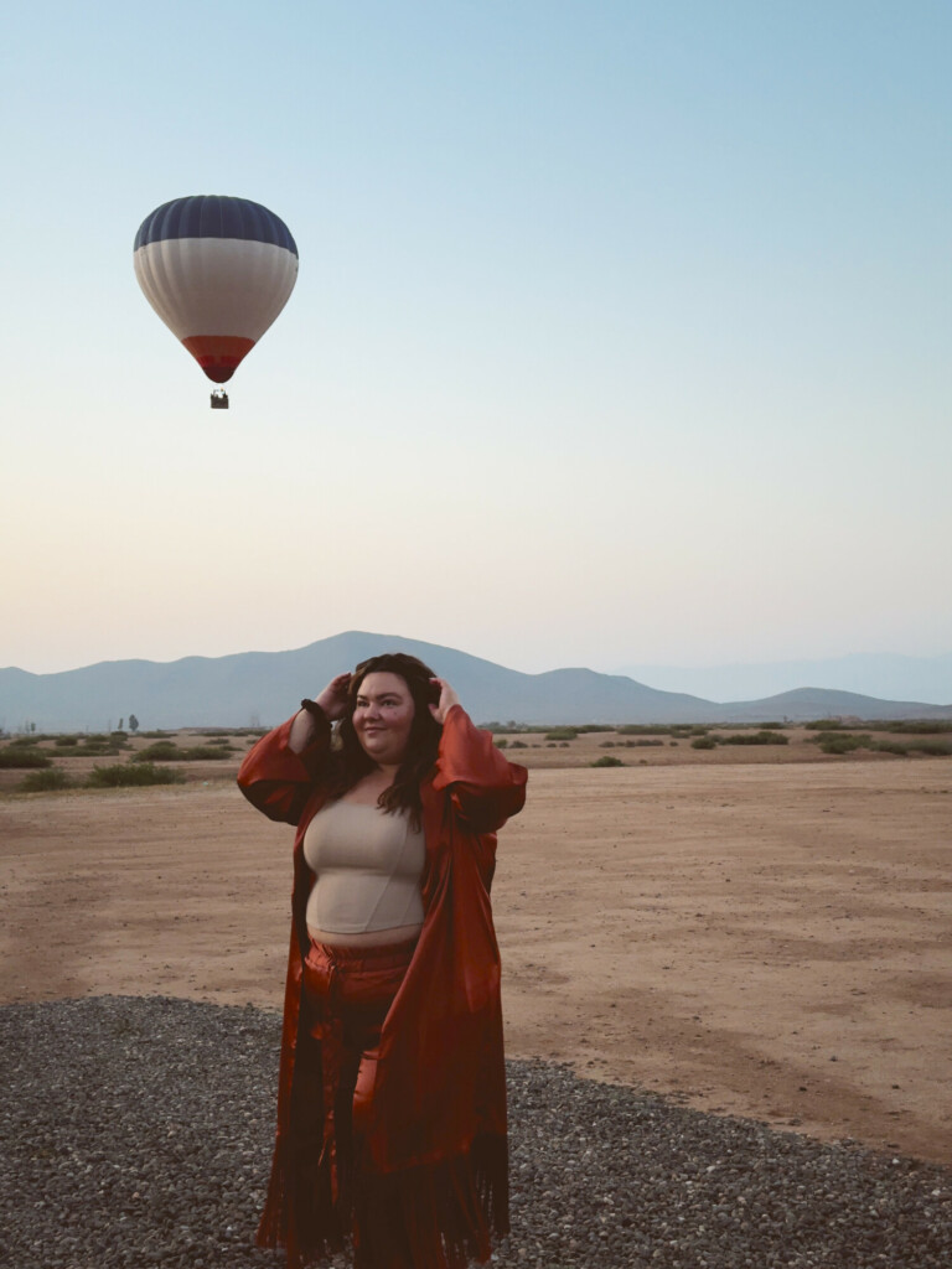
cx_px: 476
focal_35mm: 48
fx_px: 1760
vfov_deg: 39.7
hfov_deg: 30.3
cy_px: 634
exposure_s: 1/169
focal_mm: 6.76
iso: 64
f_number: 1.78
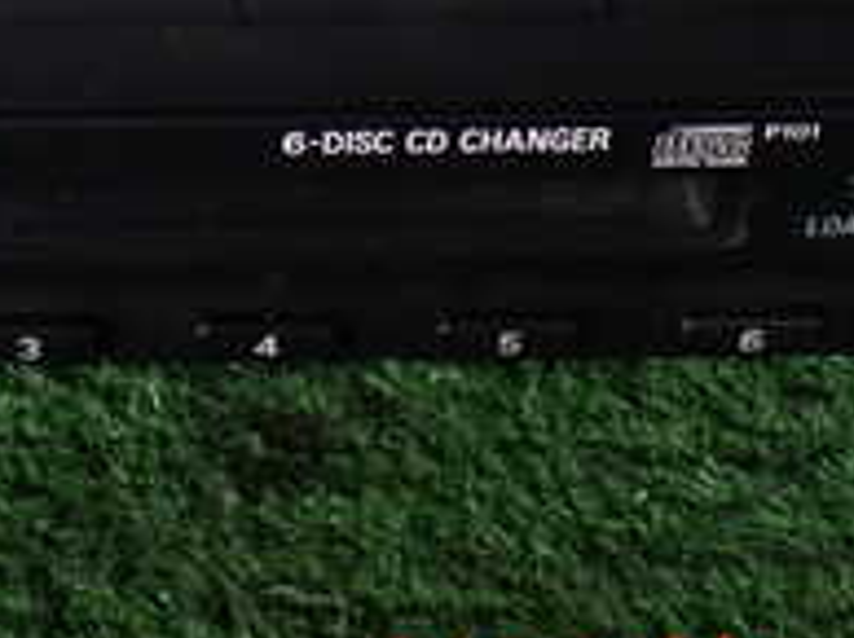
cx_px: 66
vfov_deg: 14.2
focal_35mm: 99
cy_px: -251
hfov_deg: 19.5
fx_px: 2439
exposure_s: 1/50
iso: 200
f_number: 2.4
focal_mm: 5.79
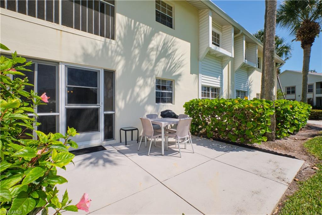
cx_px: 161
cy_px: 108
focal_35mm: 15
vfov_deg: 77.3
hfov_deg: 100.4
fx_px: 134
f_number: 14
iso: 400
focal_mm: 10
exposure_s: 1/250
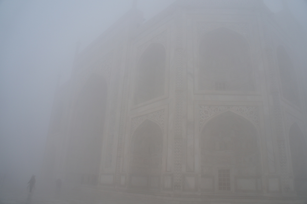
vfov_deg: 47.8
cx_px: 154
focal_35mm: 27
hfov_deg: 67.4
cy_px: 102
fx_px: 230
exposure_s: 1/250
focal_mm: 18
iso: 200
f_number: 4.5
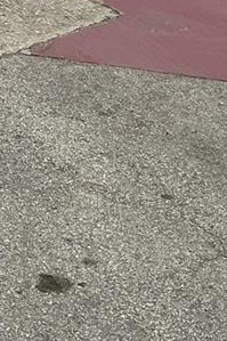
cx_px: -97
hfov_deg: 11.0
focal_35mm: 121
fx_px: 1146
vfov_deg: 15.2
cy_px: -219
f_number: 1.8
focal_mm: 3
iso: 25
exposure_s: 1/1984
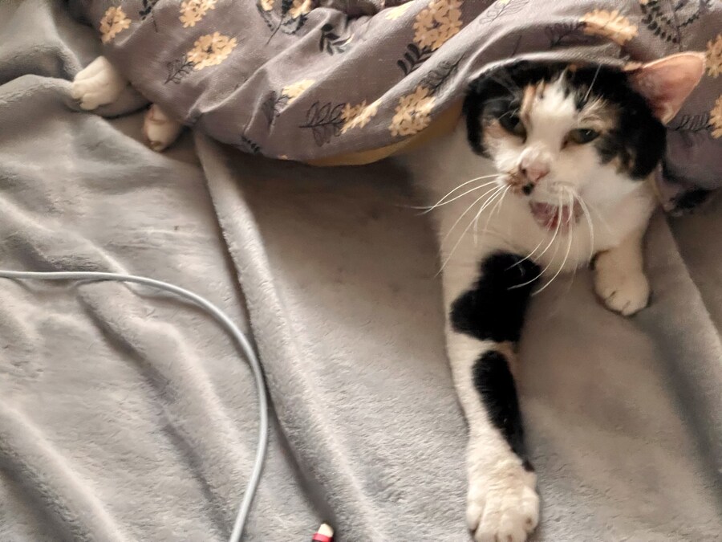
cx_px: 361
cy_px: 271
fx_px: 1335
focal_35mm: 64
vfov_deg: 22.9
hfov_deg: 30.3
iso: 1250
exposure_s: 1/30
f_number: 2.2
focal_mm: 7.5
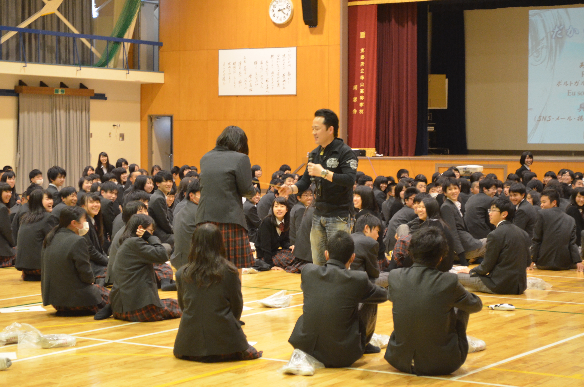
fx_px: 1336
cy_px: 194
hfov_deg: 24.7
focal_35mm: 82
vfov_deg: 16.5
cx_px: 292
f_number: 5.6
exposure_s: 1/30
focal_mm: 55
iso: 2500
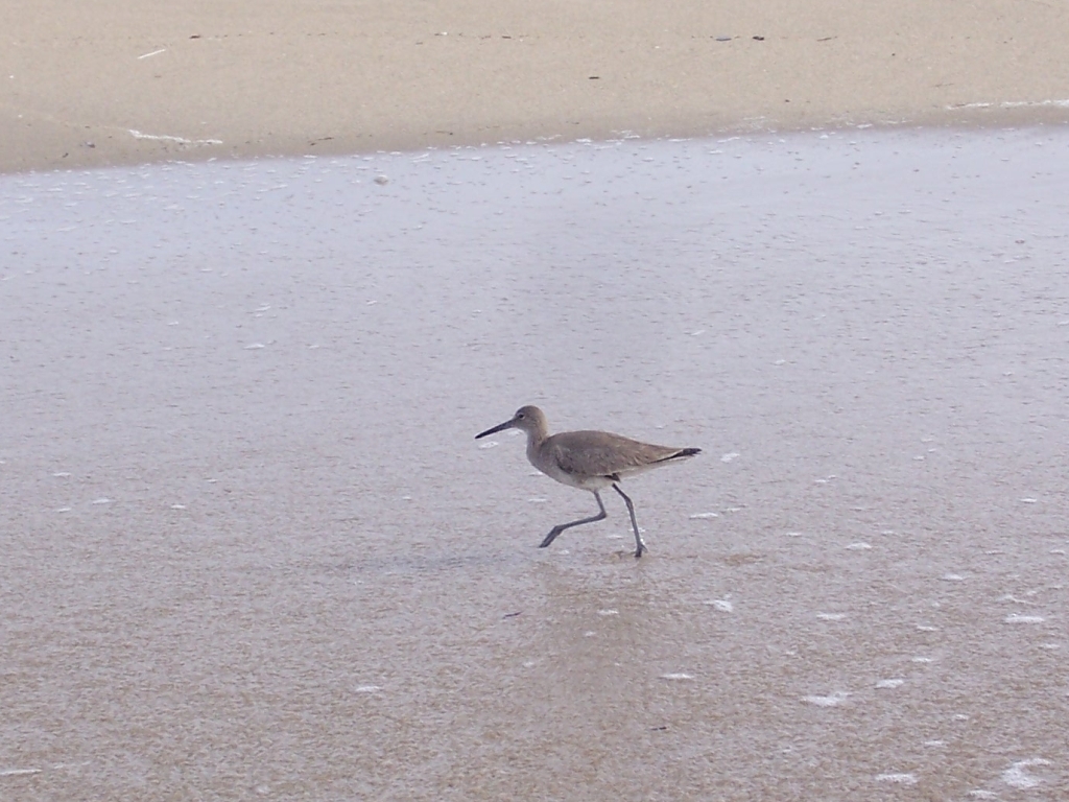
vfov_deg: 17.0
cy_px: 401
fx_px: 2687
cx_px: 534
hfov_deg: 22.5
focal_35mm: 87
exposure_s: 1/400
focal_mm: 14.9
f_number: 4.5
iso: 80
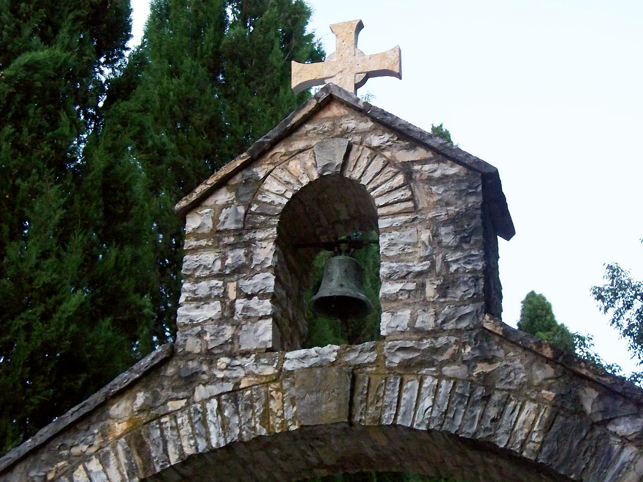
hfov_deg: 31.7
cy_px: 241
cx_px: 322
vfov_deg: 24.0
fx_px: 1133
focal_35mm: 61
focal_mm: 12.89
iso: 320
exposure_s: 1/80
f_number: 3.1
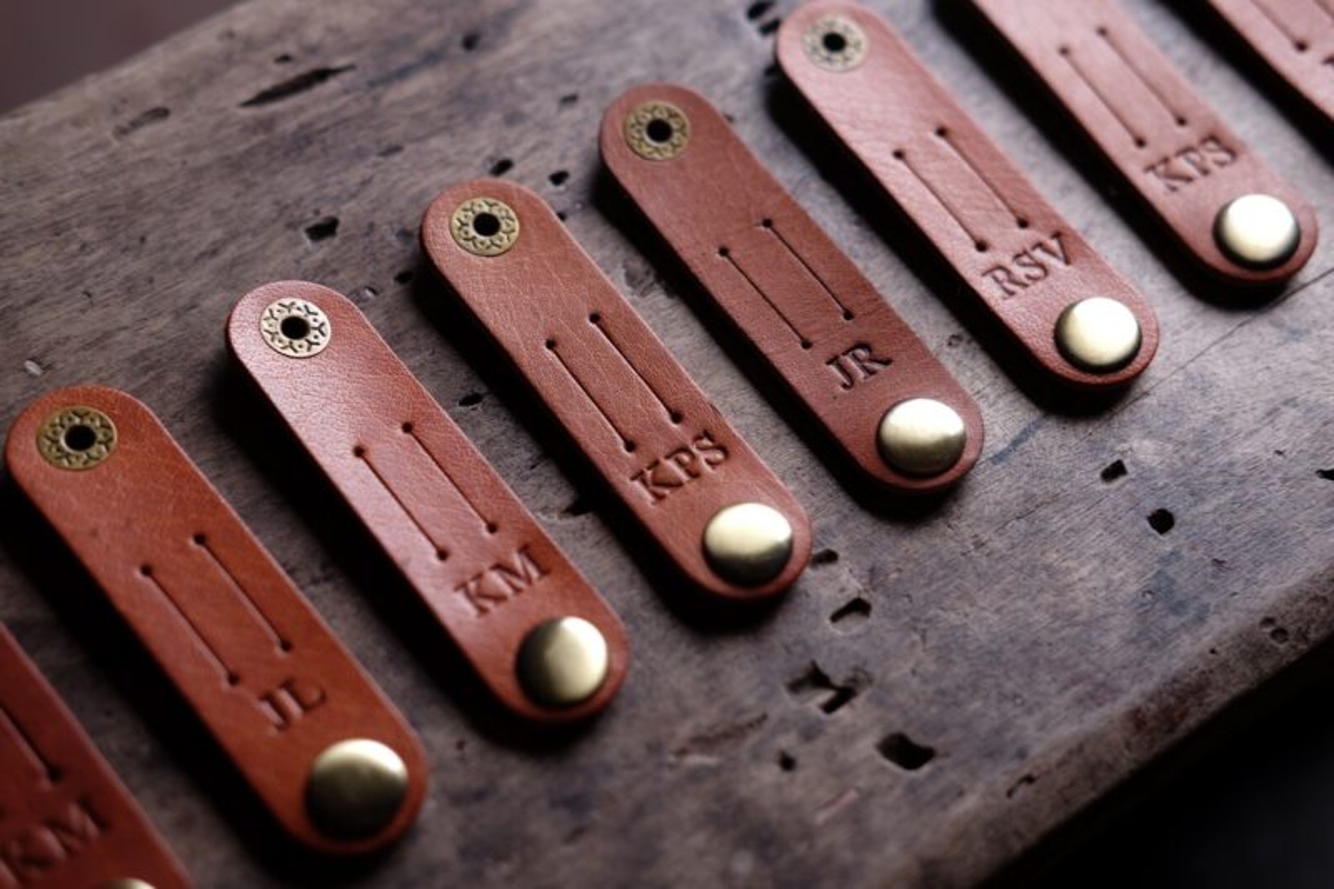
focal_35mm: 53
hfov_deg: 37.5
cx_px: 667
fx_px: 1963
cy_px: 444
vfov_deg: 25.5
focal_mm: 35
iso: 100
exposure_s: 1/160
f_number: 2.8
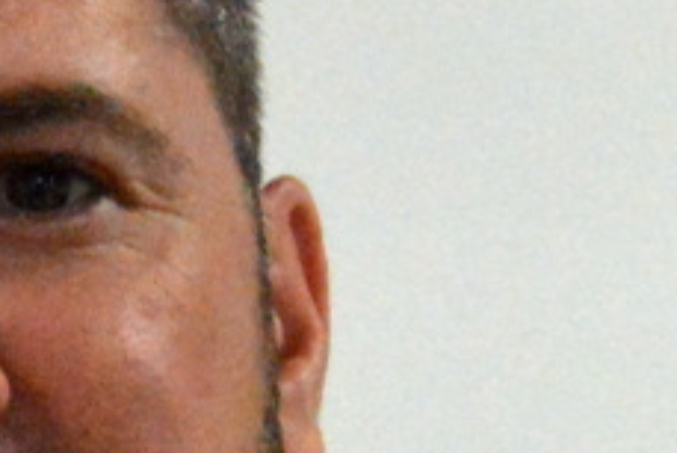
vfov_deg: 4.0
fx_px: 6459
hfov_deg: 5.8
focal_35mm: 343
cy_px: 956
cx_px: -940
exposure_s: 1/160
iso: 6400
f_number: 10
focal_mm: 35
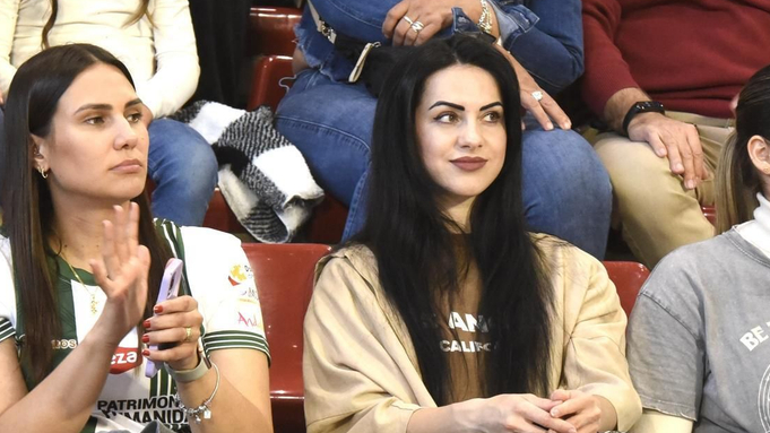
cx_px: 287
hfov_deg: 5.5
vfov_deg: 3.1
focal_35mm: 394
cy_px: 182
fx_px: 8044
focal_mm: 160
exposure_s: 1/160
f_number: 6.3
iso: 4000
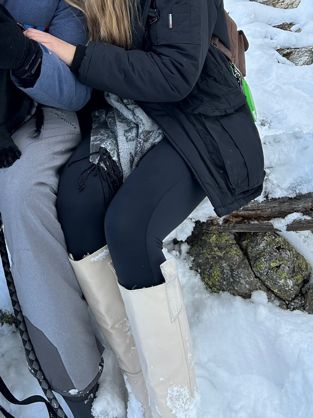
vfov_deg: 35.0
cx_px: 62
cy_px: 30
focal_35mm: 51
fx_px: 615
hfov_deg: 28.0
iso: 50
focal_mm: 5.7
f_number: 1.5
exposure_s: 1/718
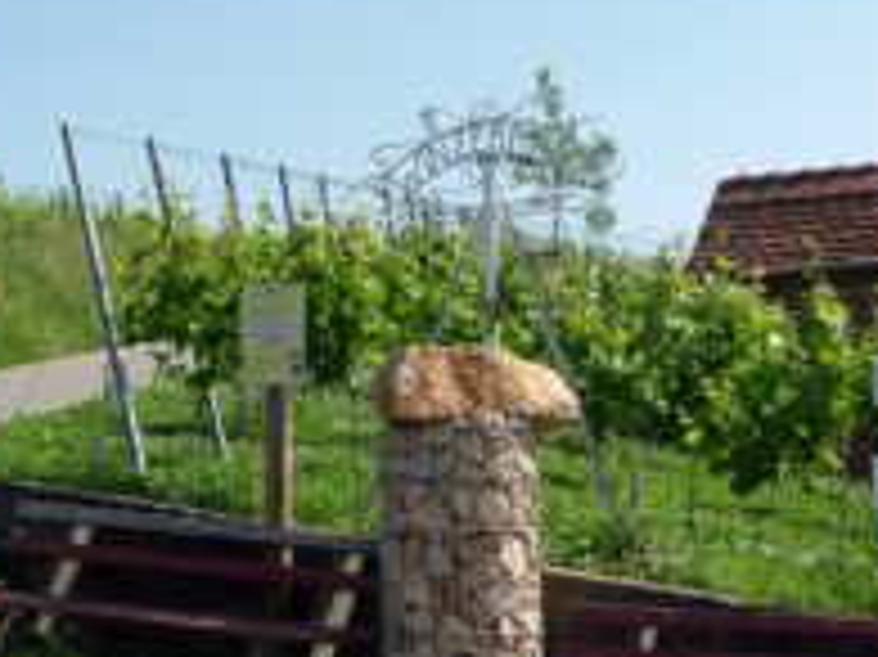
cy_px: 468
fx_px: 2104
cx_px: 603
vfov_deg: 17.7
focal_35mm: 83
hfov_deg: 23.4
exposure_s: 1/640
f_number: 4.1
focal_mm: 7.6
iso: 100
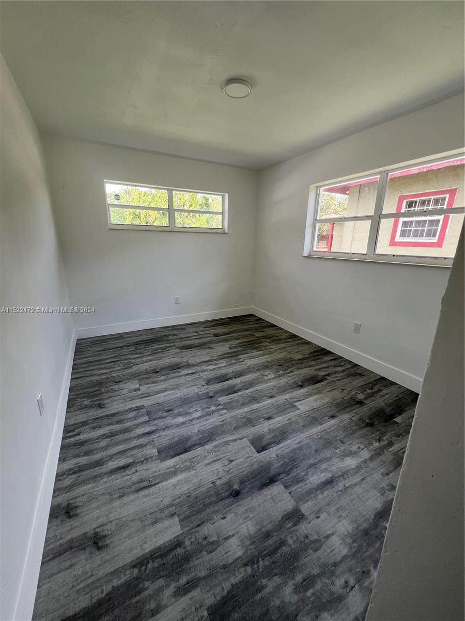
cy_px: 310
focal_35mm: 13
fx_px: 233
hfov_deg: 89.9
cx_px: 232
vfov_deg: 106.2
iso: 32
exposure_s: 1/99
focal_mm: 1.57
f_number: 1.8
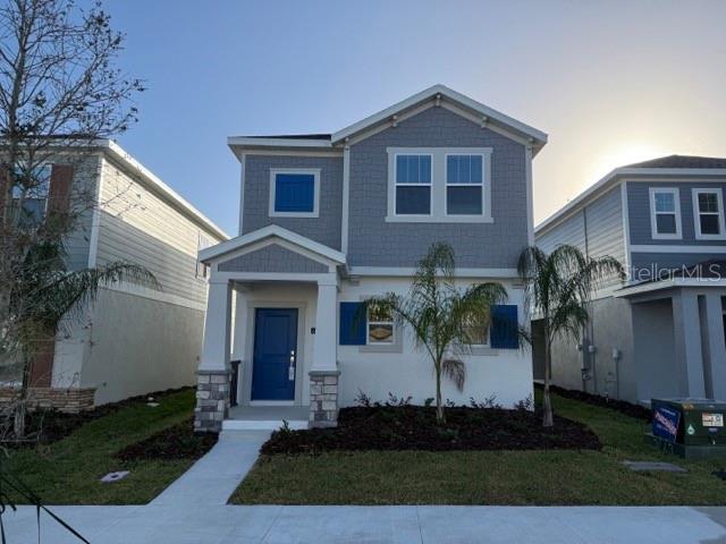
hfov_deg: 71.6
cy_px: 272
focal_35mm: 24
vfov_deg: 56.8
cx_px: 363
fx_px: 503
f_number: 1.78
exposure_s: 1/4405
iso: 100
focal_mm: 6.76
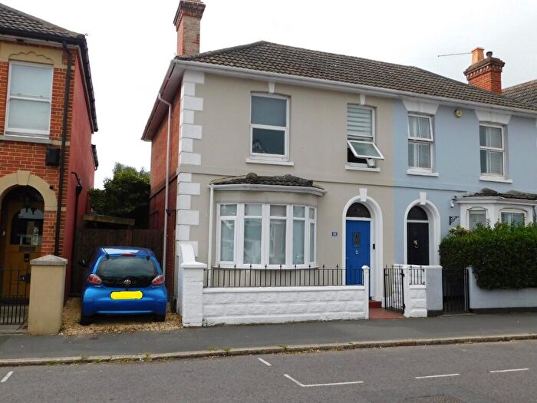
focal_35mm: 30
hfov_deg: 60.0
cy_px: 202
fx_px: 465
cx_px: 268
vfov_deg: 46.8
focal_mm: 5.3
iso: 125
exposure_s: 1/1000
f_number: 3.2
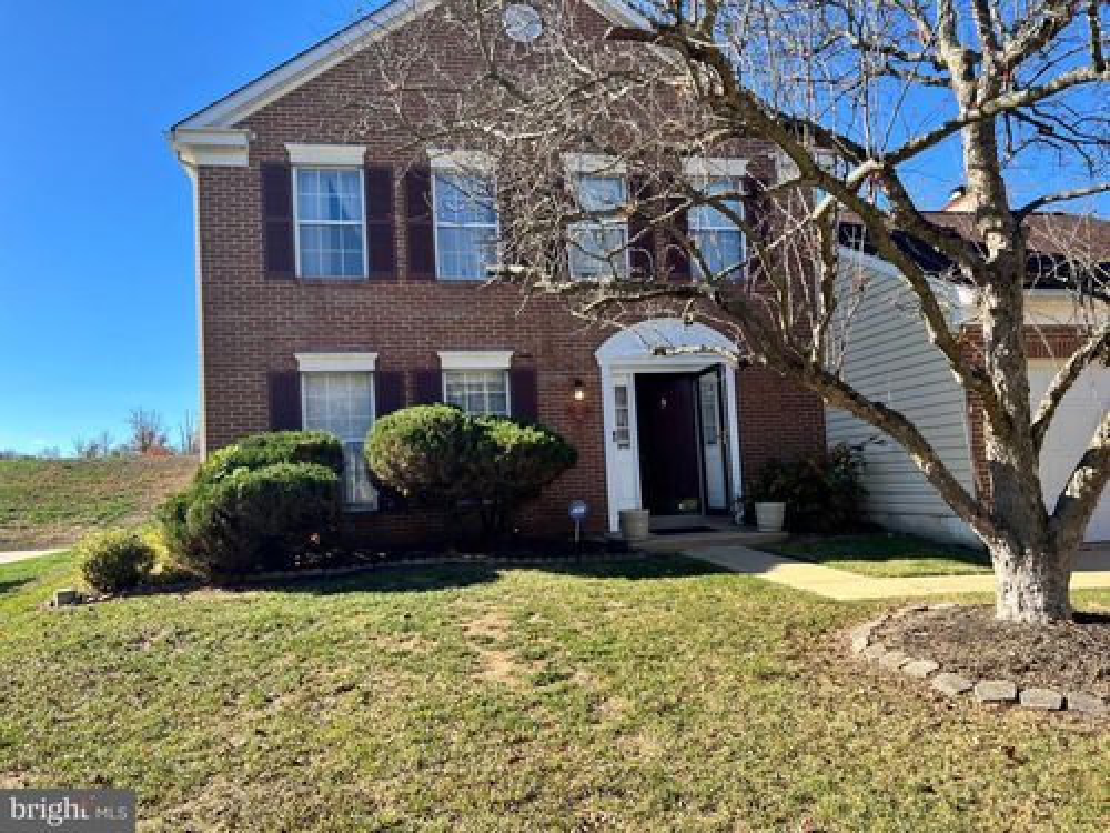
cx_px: 555
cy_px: 416
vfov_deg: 53.1
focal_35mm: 26
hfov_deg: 67.3
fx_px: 834
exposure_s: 1/1431
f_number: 1.5
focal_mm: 5.7
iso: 50
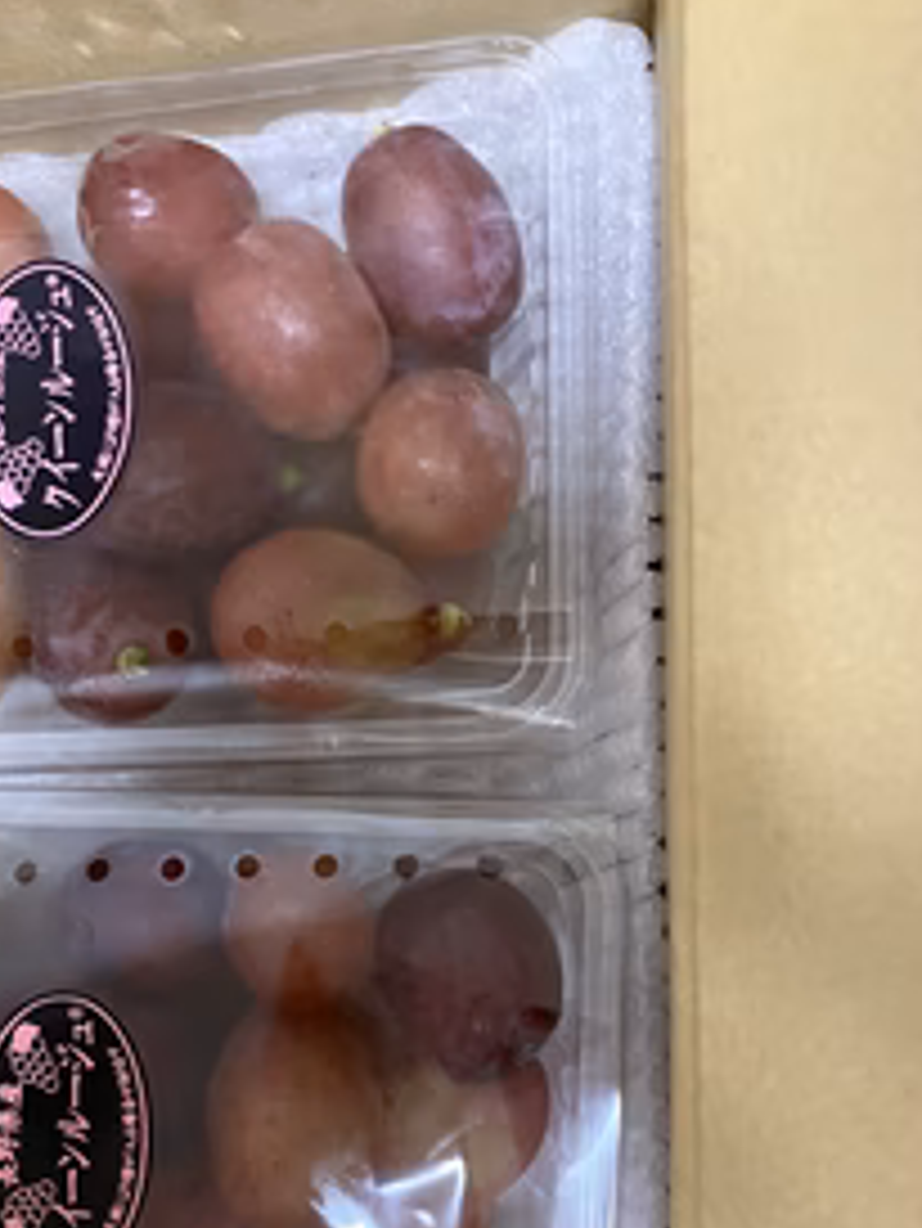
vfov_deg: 45.4
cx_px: 283
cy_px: 765
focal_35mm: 41
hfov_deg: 34.7
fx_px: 1455
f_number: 1.8
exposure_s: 1/52
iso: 320
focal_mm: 3.99
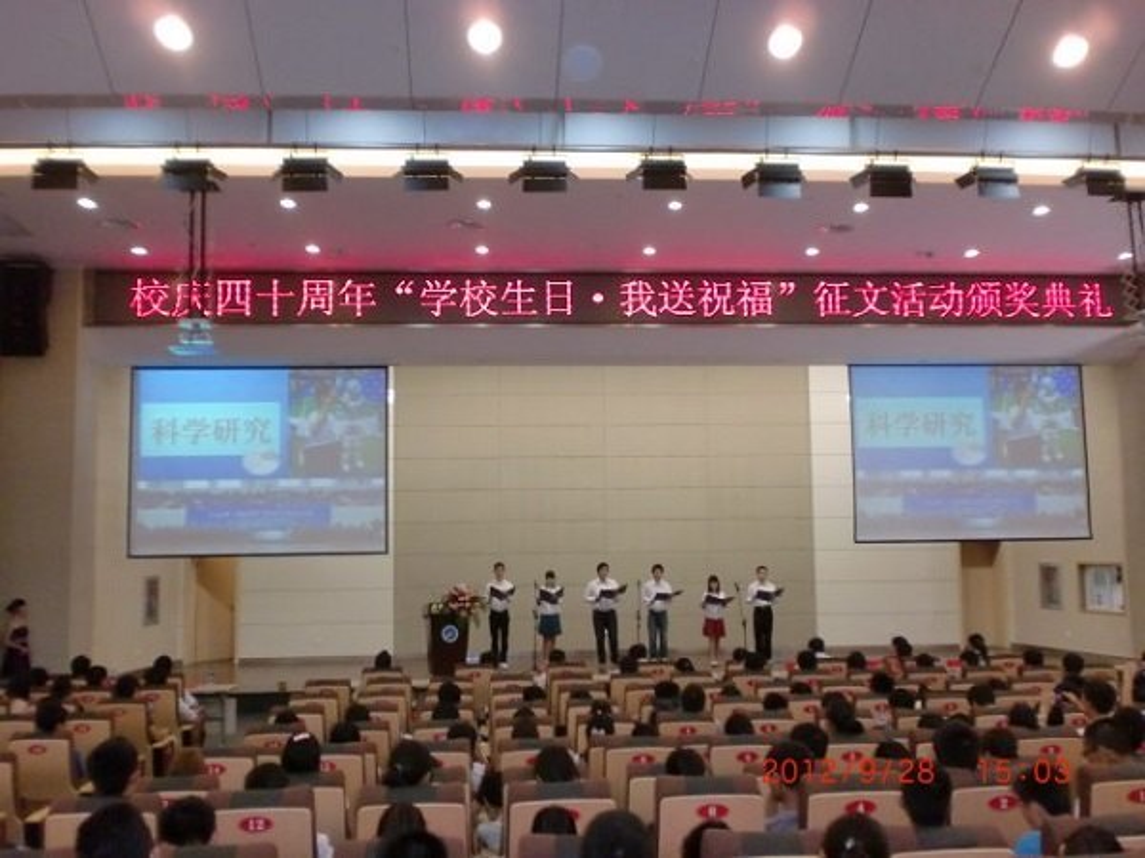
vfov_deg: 40.7
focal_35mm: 35
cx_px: 572
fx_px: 1158
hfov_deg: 52.6
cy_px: 429
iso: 400
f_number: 3.1
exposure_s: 1/60
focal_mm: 6.3
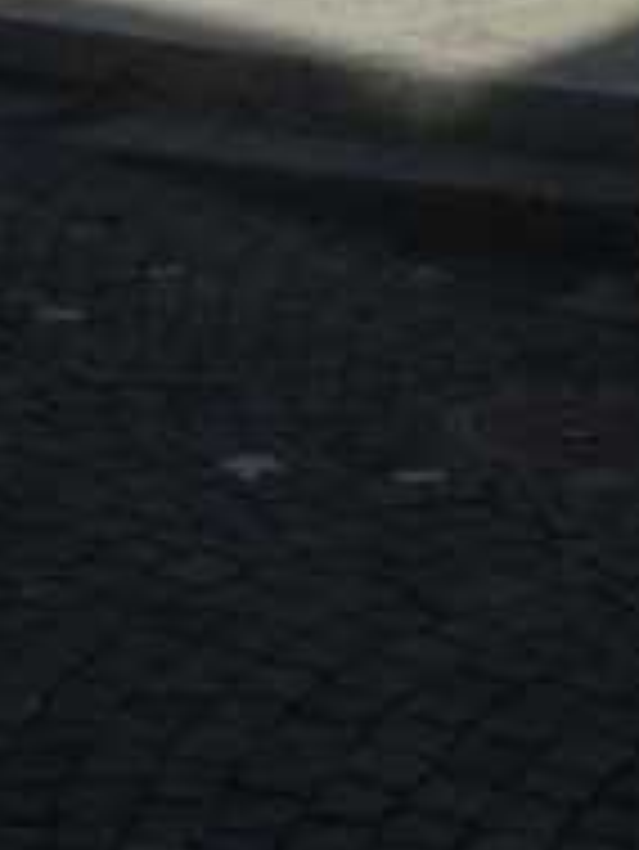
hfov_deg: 11.8
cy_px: -396
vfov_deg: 15.0
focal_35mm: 122
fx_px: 2999
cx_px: 850
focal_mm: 5.4
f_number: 7
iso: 160
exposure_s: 1/480
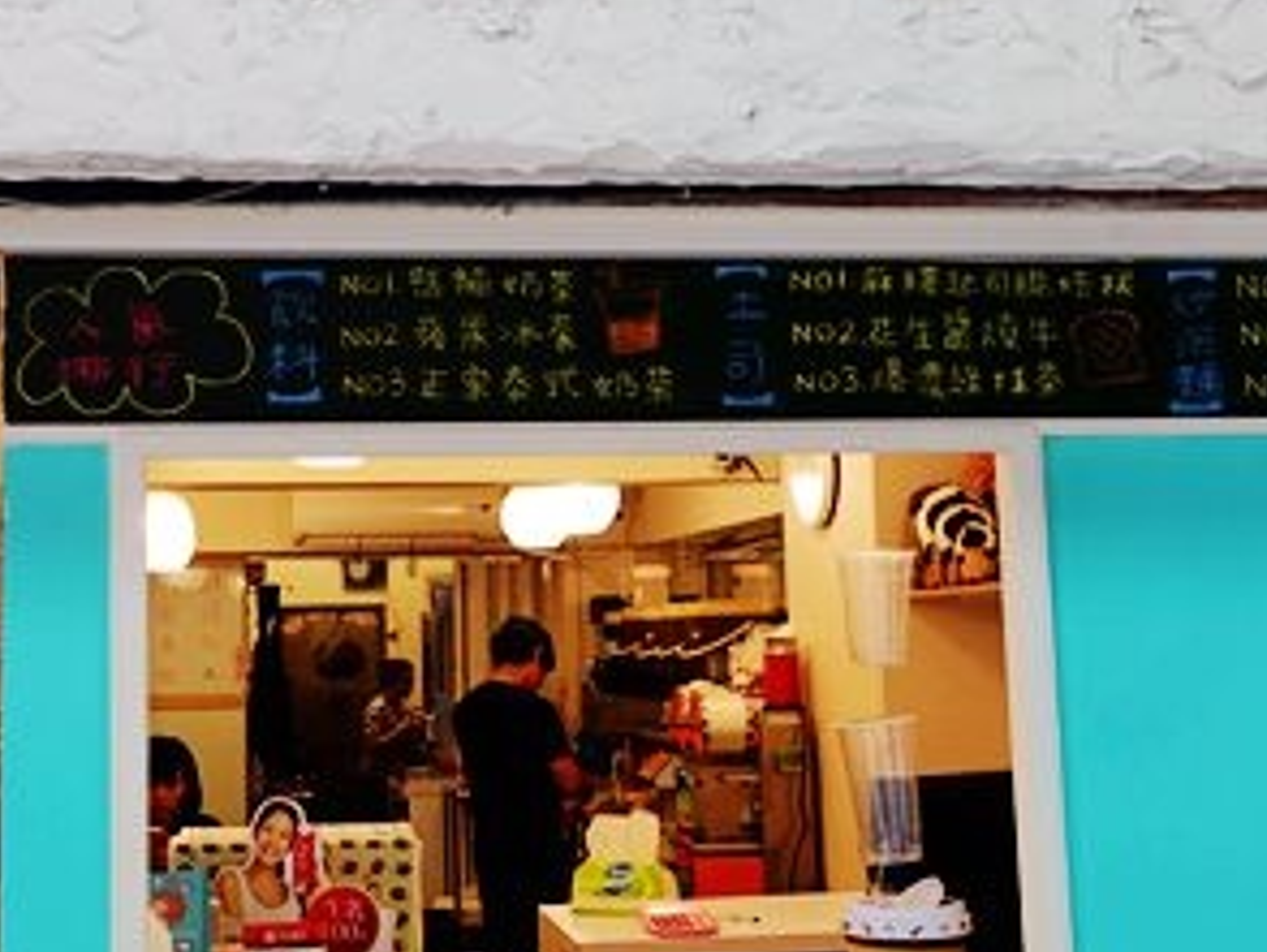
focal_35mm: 51
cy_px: 394
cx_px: 465
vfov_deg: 28.6
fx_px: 1868
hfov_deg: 37.2
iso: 125
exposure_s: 1/50
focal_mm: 8.8
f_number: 2.8
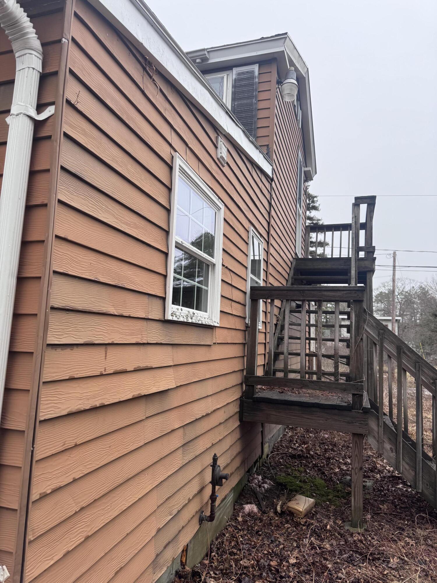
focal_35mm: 24
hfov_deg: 56.8
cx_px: 218
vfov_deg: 71.6
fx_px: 404
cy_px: 292
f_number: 1.78
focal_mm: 6.76
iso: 80
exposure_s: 1/588
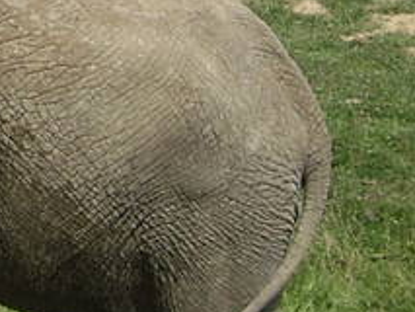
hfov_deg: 6.9
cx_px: -142
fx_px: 3419
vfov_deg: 5.1
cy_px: -349
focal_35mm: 285
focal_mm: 7.9
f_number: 5.6
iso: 50
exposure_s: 1/320
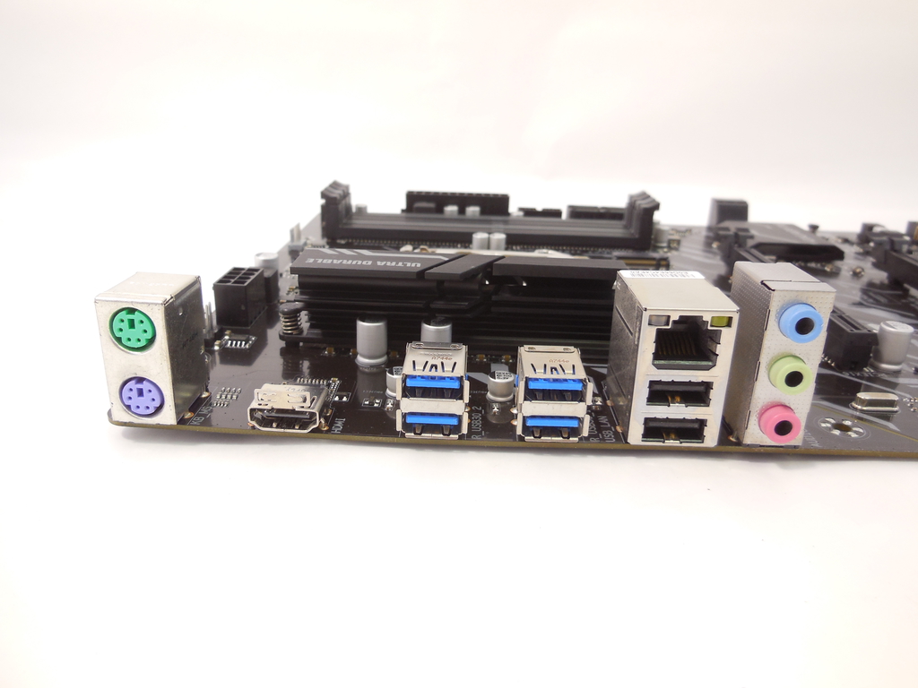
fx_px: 663
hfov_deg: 69.4
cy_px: 344
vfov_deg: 54.9
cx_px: 459
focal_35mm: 25
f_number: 3.1
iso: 125
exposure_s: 1/40
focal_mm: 4.5
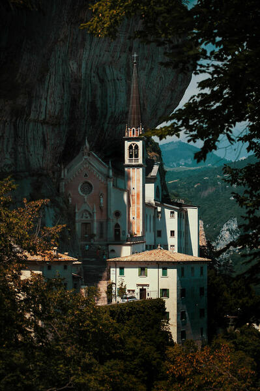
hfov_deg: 16.5
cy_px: 196
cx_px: 130
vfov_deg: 24.6
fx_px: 895
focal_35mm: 82
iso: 250
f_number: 4
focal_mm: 55
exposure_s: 1/1600
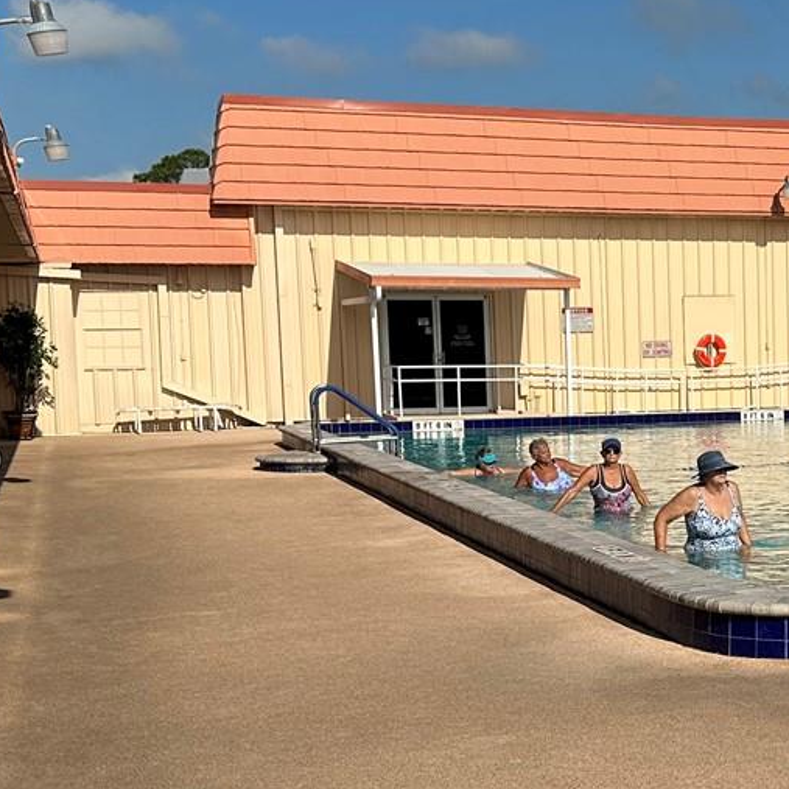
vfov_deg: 25.6
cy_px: 492
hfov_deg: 24.3
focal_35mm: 67
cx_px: 829
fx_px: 1728
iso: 80
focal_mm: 6.86
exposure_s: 1/9709
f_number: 1.78
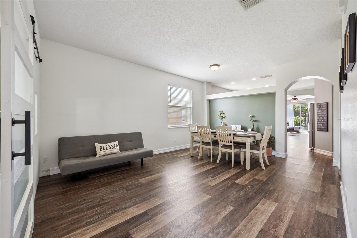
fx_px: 129
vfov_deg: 85.4
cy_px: 119
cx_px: 178
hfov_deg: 108.3
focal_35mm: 13
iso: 500
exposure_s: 1/50
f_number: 10
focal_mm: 9
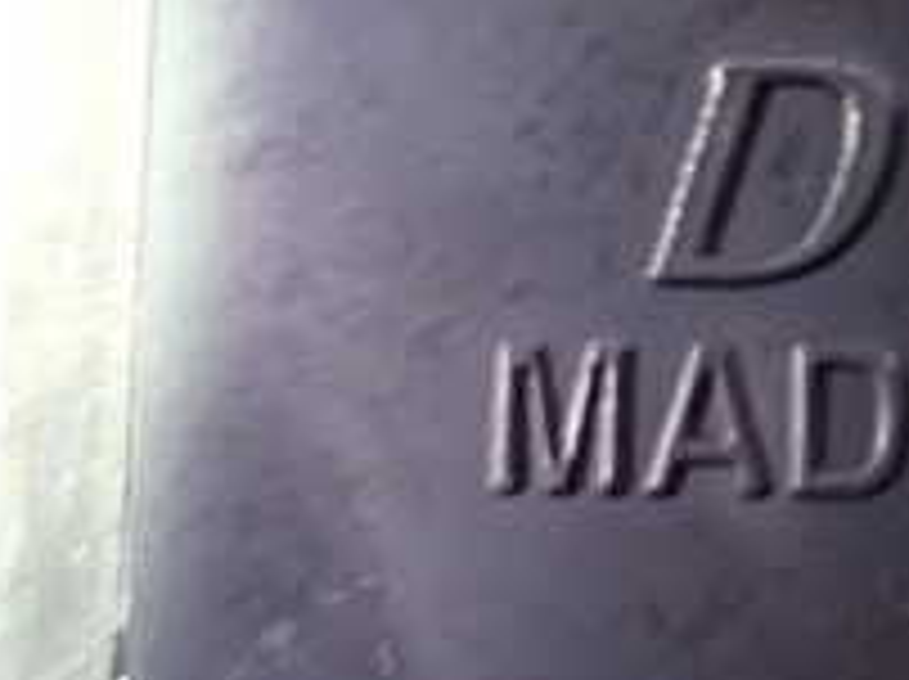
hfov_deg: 16.7
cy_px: -185
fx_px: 2964
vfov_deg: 12.7
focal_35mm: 113
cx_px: 1107
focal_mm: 6.83
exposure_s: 1/15
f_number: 2.7
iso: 1600
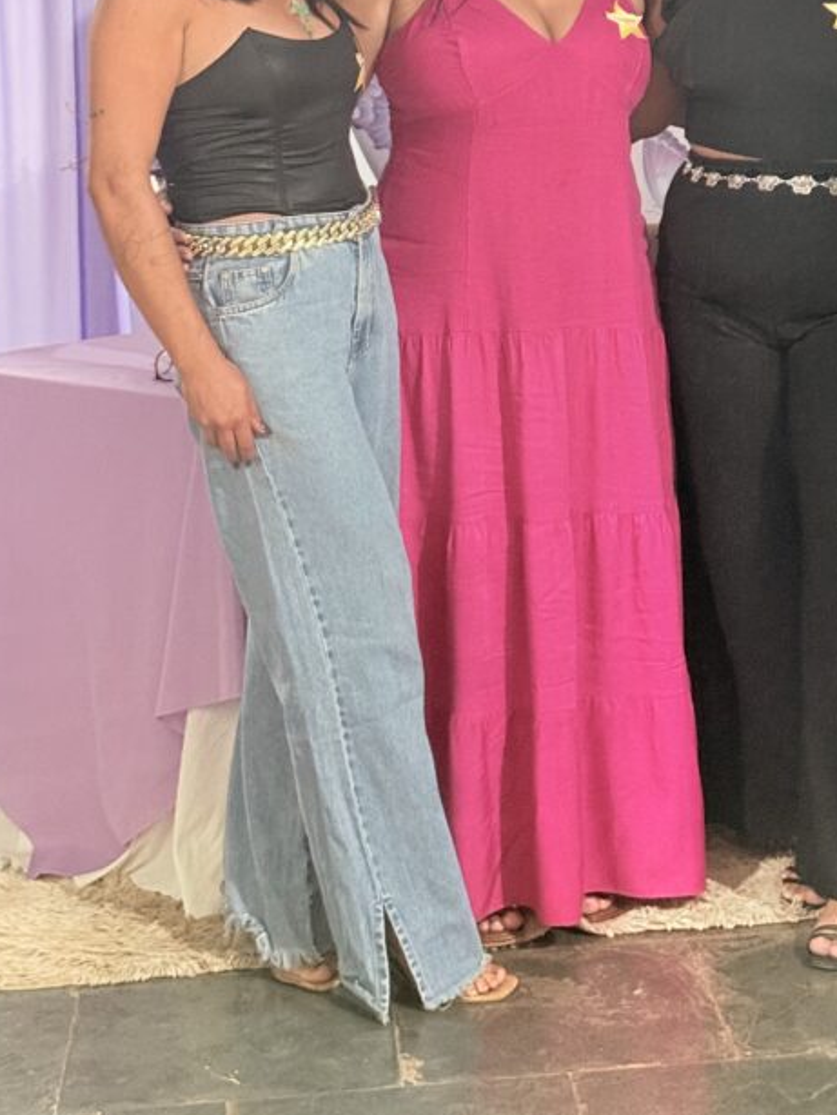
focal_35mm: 80
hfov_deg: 18.4
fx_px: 2577
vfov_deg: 24.1
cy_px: 242
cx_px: 559
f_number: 1.78
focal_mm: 6.76
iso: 500
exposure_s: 1/40
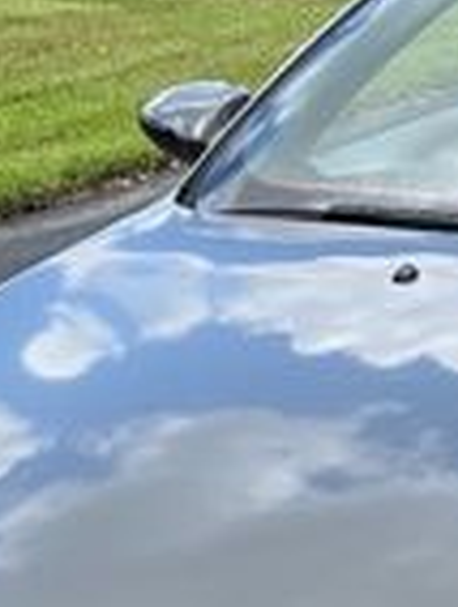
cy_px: 795
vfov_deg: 15.9
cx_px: 454
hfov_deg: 12.6
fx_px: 2058
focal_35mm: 117
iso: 50
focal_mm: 5.7
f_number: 1.5
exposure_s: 1/2165
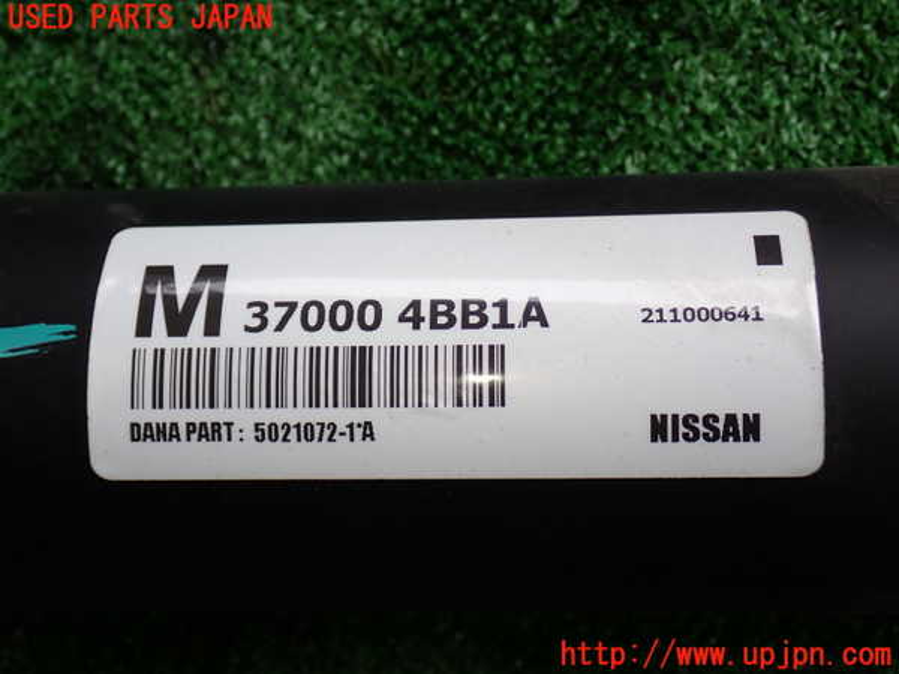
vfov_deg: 30.9
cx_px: 450
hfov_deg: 40.4
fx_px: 1221
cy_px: 337
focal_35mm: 47
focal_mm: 8.4
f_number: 3.1
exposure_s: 1/160
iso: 100
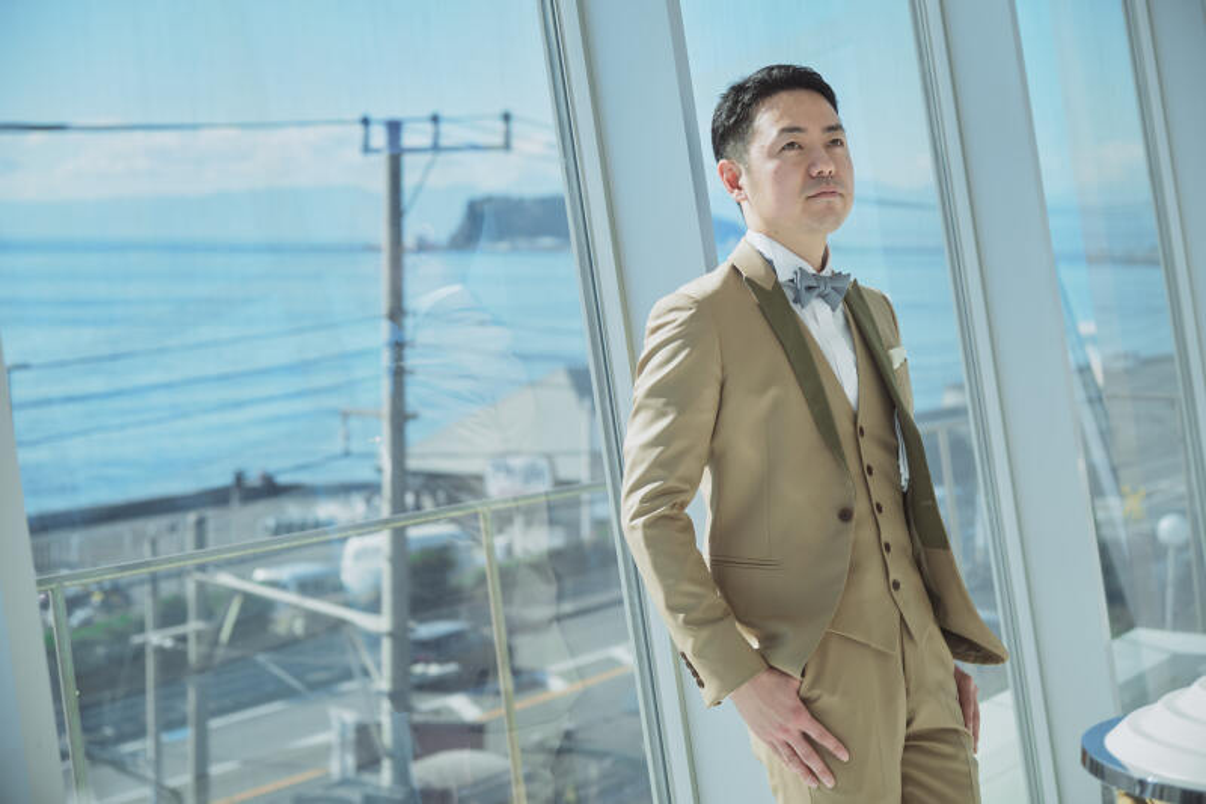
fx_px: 2277
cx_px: 603
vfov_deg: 20.0
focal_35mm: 68
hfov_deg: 29.7
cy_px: 402
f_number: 2.8
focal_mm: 45.1
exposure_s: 1/640
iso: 80
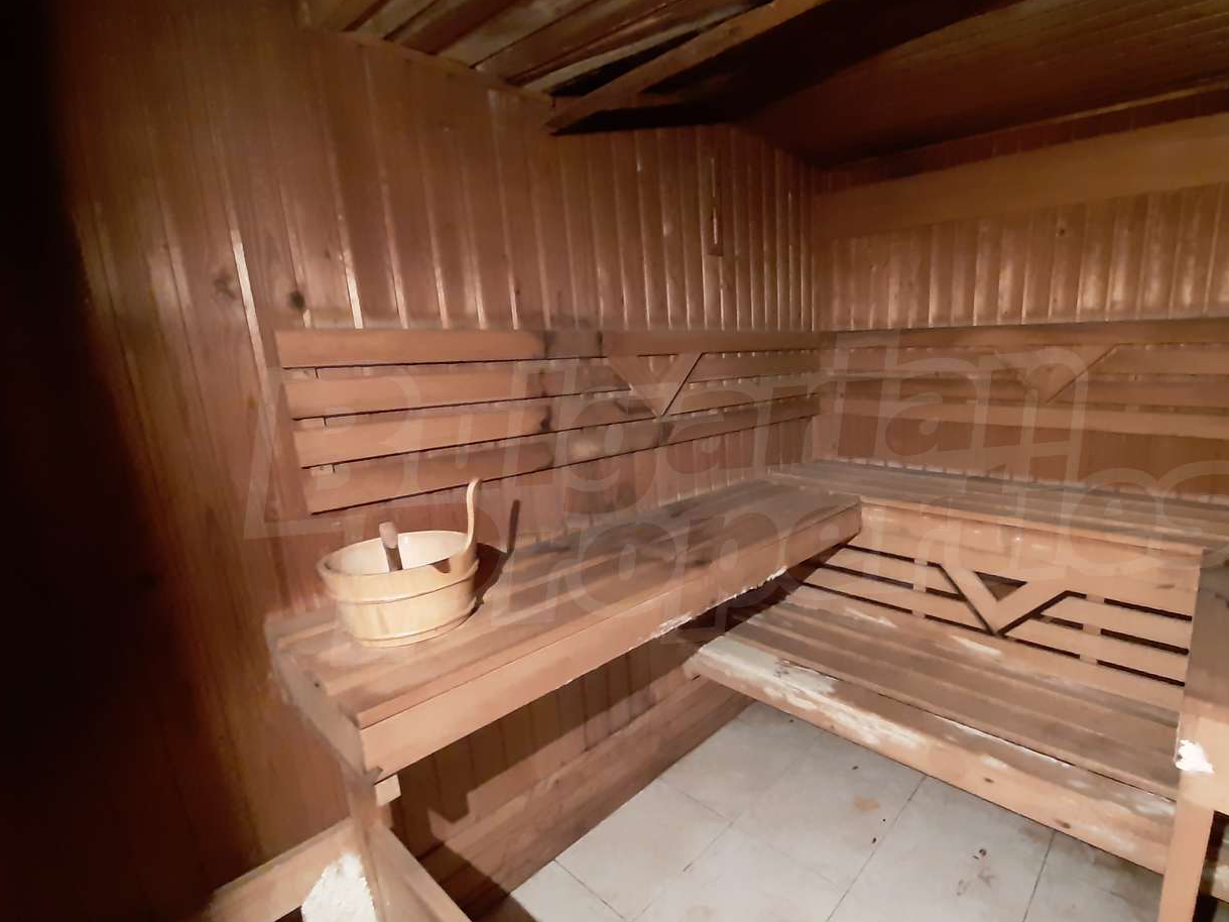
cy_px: 498
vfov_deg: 78.0
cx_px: 747
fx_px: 568
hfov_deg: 93.1
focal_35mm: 16
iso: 800
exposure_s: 1/10
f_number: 2.2
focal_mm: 1.42
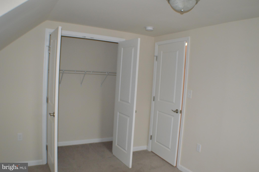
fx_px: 259
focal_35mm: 36
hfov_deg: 53.2
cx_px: 130
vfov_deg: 36.8
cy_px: 86
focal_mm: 24
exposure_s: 1/60
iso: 1000
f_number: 4
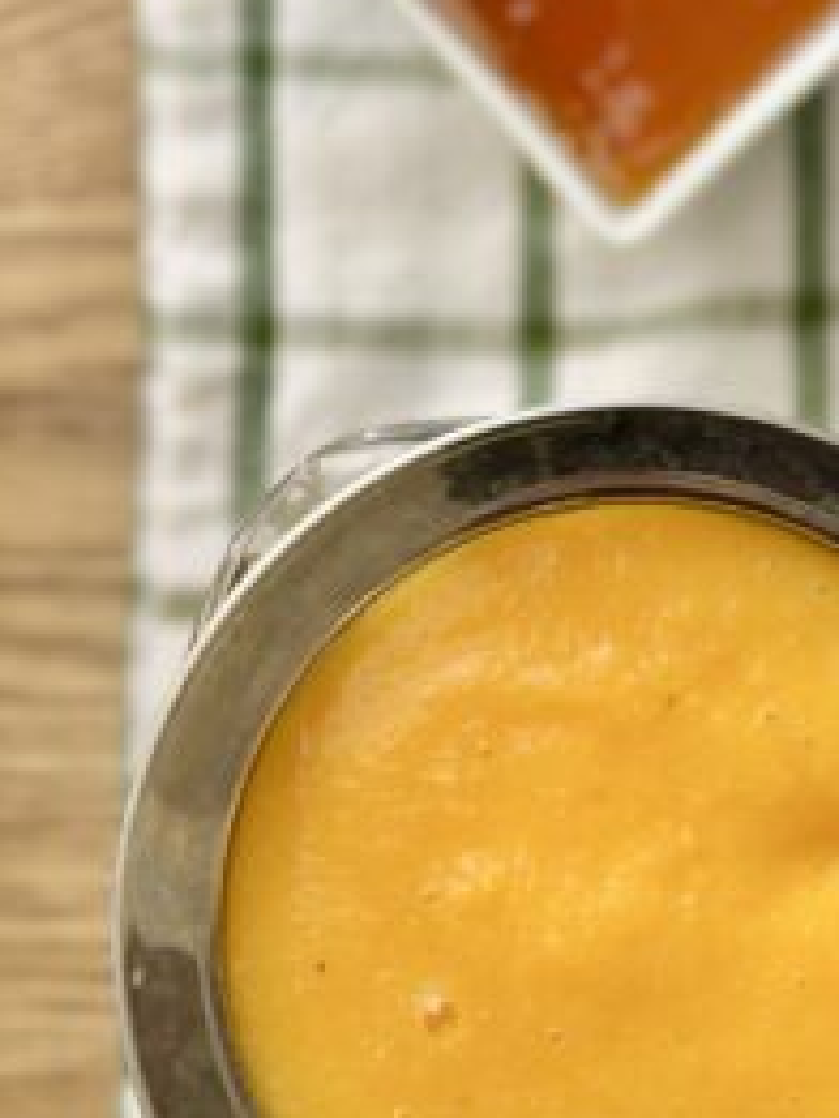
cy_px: 523
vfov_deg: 21.3
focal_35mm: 92
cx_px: 717
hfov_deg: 15.9
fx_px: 2971
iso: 80
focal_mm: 6.86
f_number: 1.78
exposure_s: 1/446
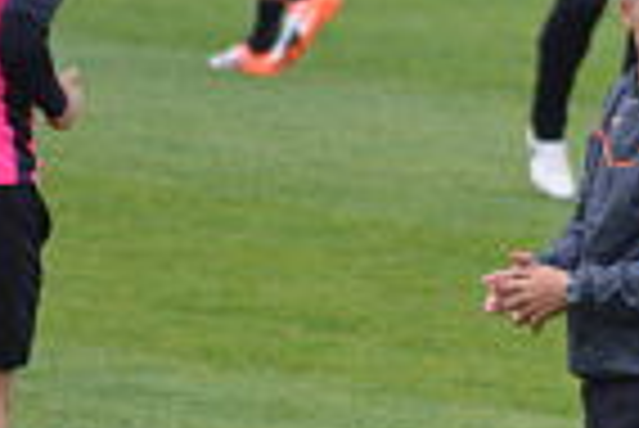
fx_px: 17963
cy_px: 333
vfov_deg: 1.4
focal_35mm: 1011
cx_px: 603
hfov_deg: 2.0
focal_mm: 240
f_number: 5.3
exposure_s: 1/500
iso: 400
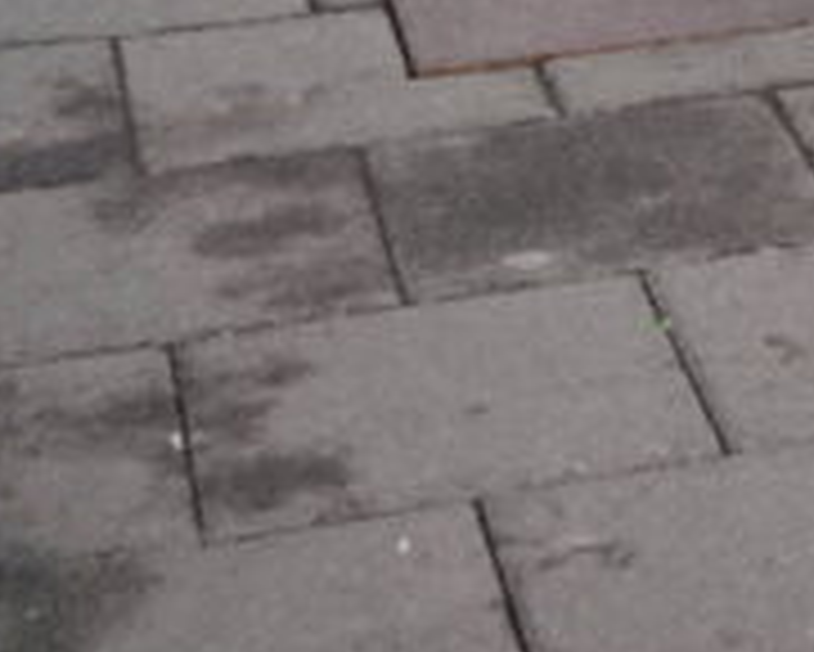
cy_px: -486
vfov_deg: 10.5
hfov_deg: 12.5
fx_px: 3350
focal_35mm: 139
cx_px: 1534
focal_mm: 35
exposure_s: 1/200
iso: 100
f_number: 6.3
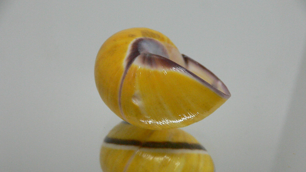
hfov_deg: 51.6
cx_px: 153
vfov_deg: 30.3
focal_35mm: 39
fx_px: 316
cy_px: 104
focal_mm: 4.6
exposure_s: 1/60
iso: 200
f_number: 2.8
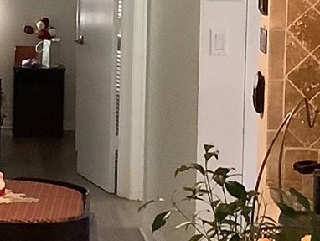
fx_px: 1536
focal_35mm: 166
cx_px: -202
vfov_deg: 8.9
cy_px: -8
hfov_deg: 11.3
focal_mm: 3.3
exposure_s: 1/30
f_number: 2.4
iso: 400
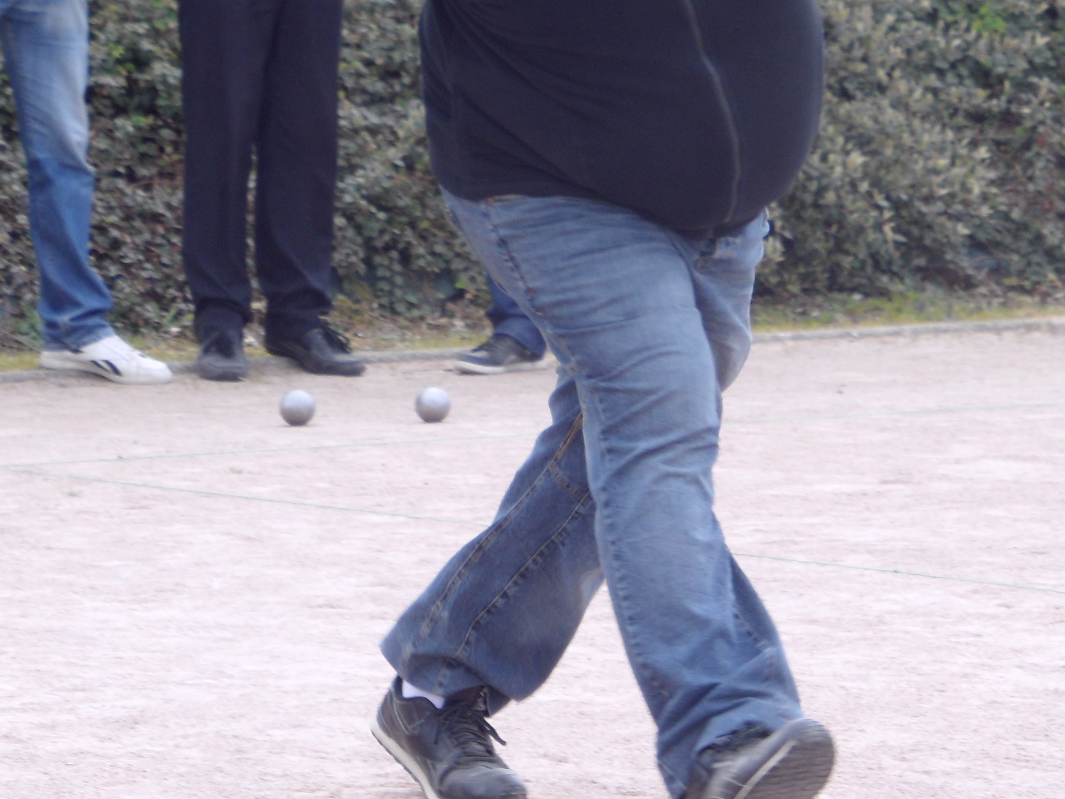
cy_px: 138
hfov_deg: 7.5
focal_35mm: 264
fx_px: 8122
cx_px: 632
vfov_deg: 5.6
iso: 80
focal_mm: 24.6
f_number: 4.4
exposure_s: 1/180
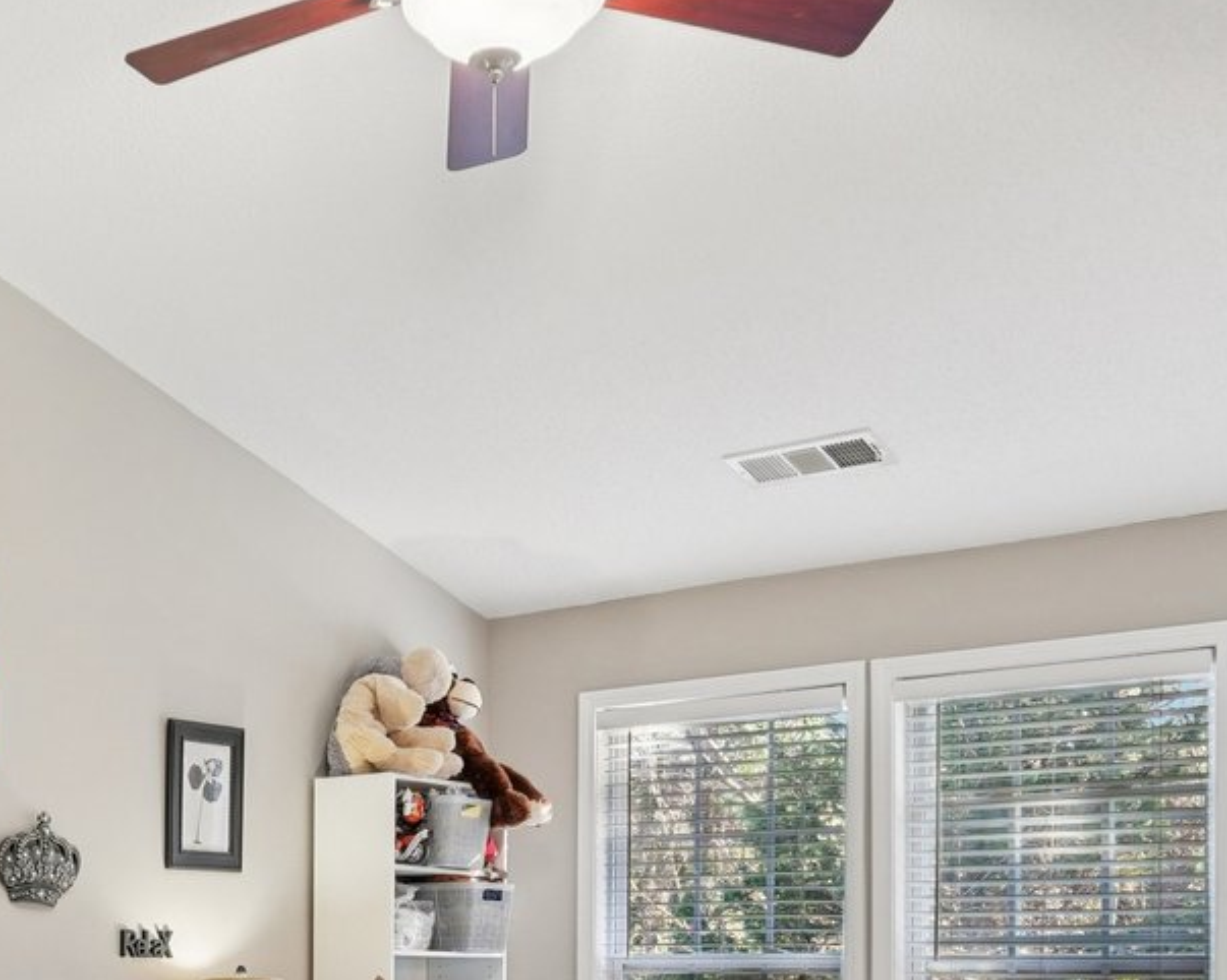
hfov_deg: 34.2
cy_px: 971
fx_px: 1851
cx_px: 75
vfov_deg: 28.0
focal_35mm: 51
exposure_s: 1/13
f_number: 8
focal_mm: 16
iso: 800
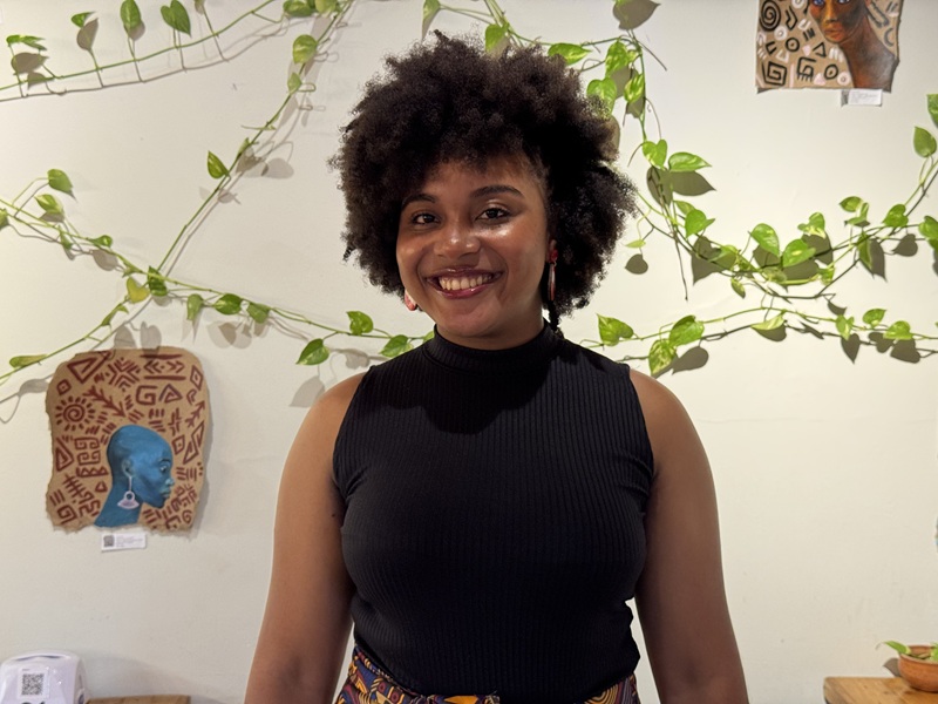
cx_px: 469
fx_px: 1301
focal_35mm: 48
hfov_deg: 39.7
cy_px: 352
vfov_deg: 30.3
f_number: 1.78
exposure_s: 1/60
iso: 160
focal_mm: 6.76
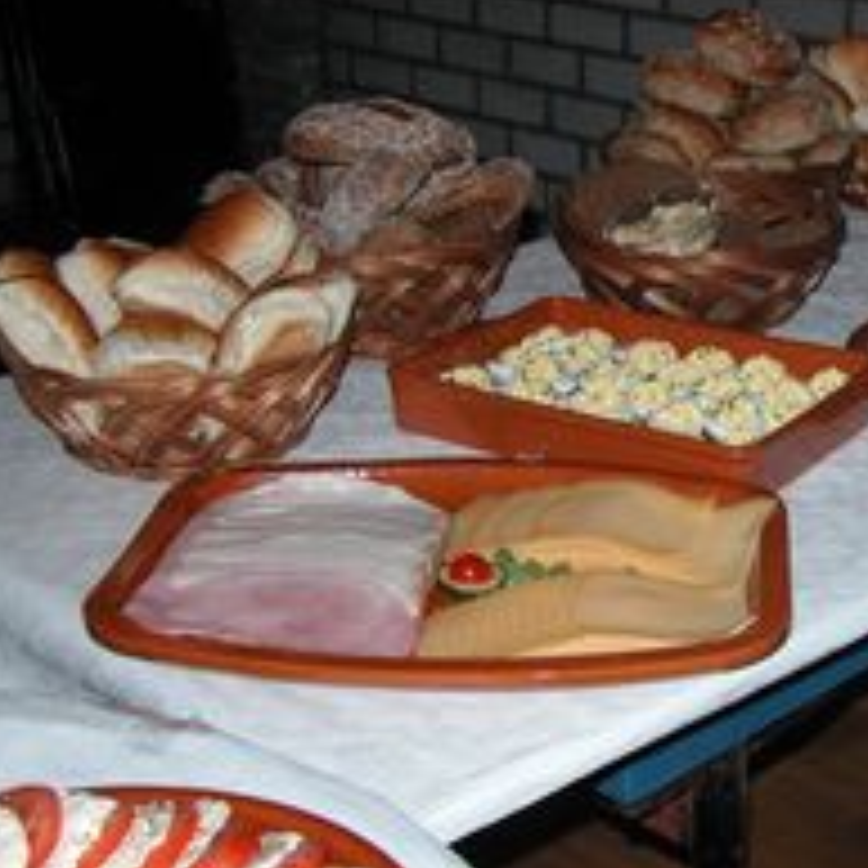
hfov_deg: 25.5
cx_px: 872
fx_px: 1816
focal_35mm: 64
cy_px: 396
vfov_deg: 26.9
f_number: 2.8
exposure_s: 1/60
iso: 100
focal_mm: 8.9
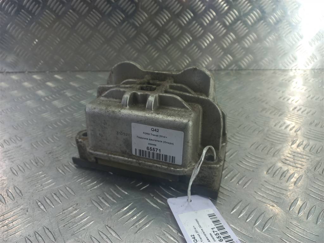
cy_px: 122
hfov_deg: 69.4
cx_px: 162
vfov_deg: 54.9
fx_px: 234
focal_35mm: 25
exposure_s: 1/50
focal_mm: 4.6
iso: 50
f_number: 1.8
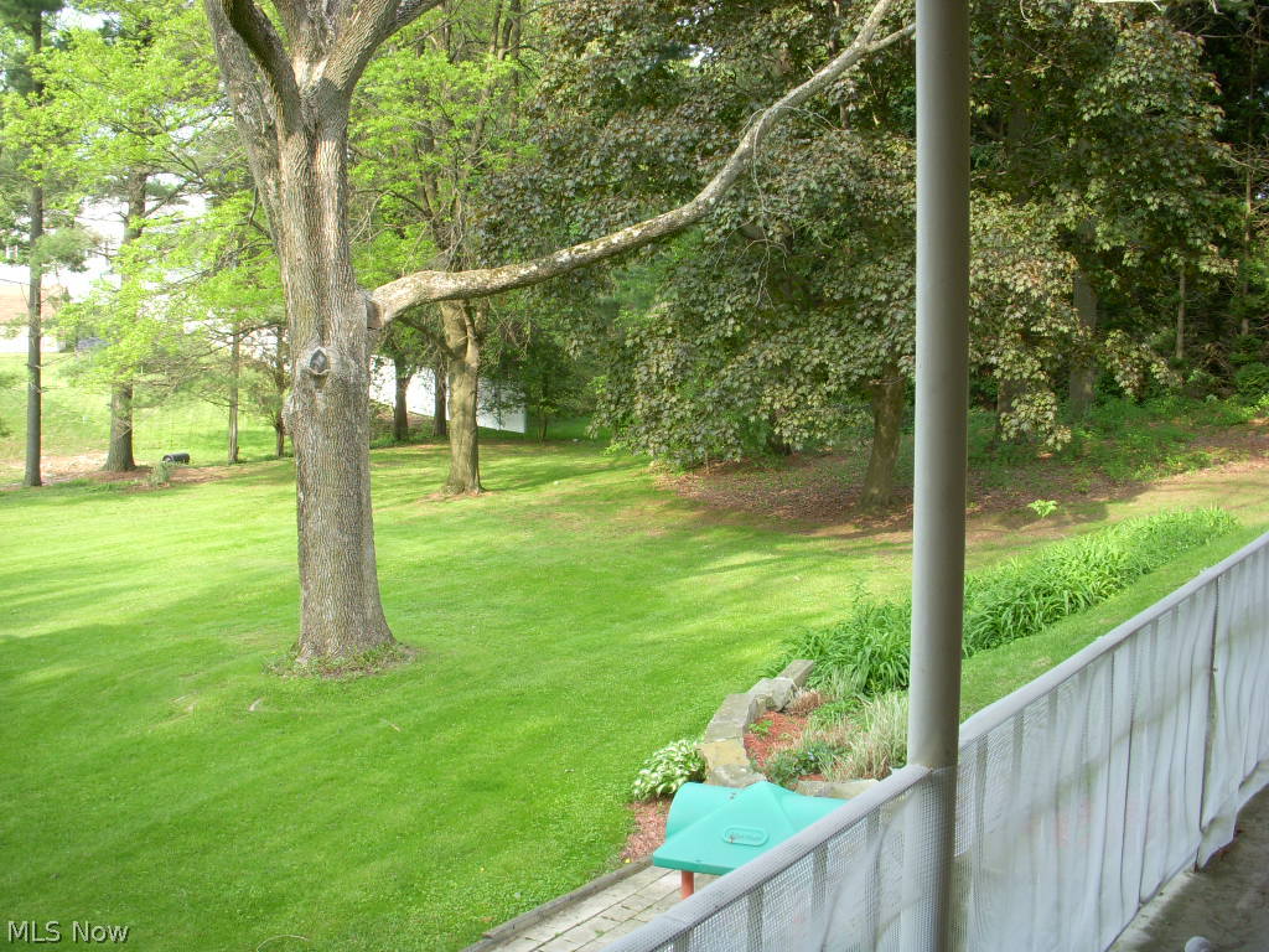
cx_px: 634
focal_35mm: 38
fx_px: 1393
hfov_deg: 49.0
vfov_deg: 37.7
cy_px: 476
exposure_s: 1/100
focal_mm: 6.3
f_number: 3.3
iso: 100
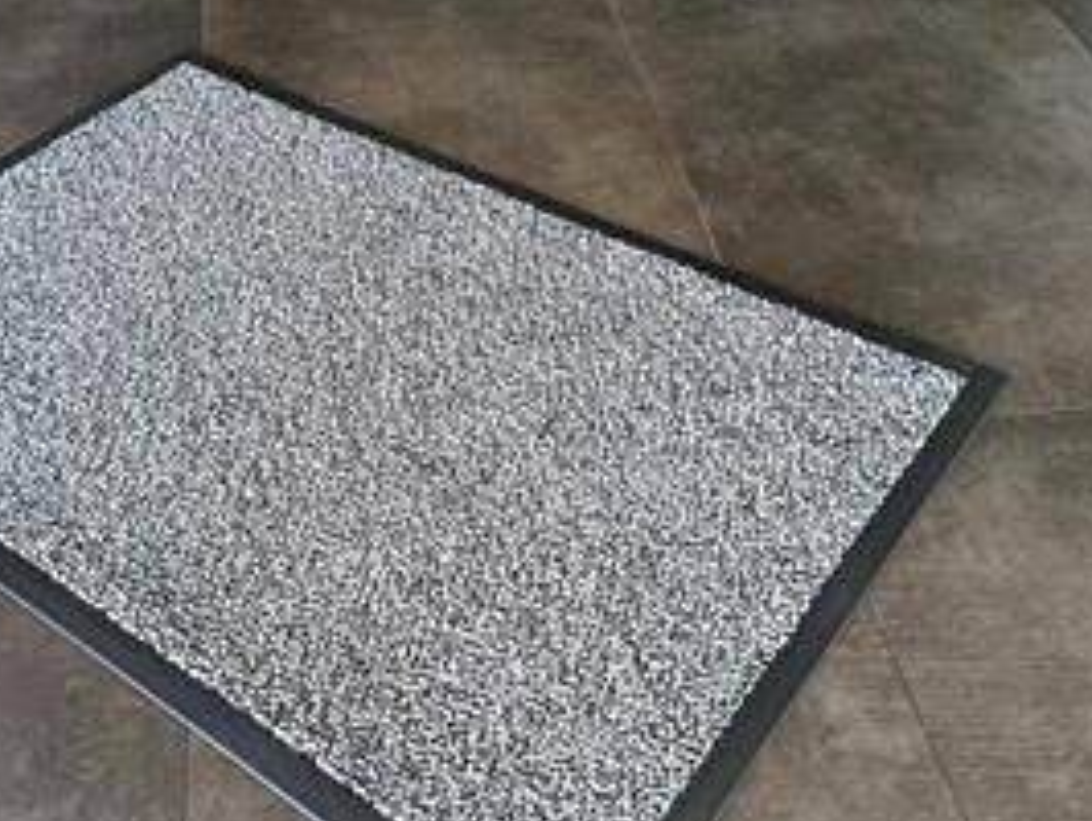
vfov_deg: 37.5
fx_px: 1200
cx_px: 404
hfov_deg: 48.4
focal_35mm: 38
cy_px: 513
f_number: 1.7
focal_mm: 5.24
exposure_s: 1/100
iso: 1074
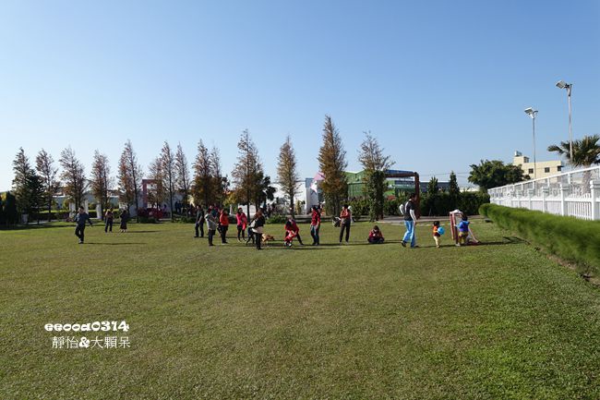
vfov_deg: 53.1
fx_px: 400
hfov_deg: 73.8
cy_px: 200
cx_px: 300
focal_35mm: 24
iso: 125
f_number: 4
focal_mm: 8.8
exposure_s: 1/125
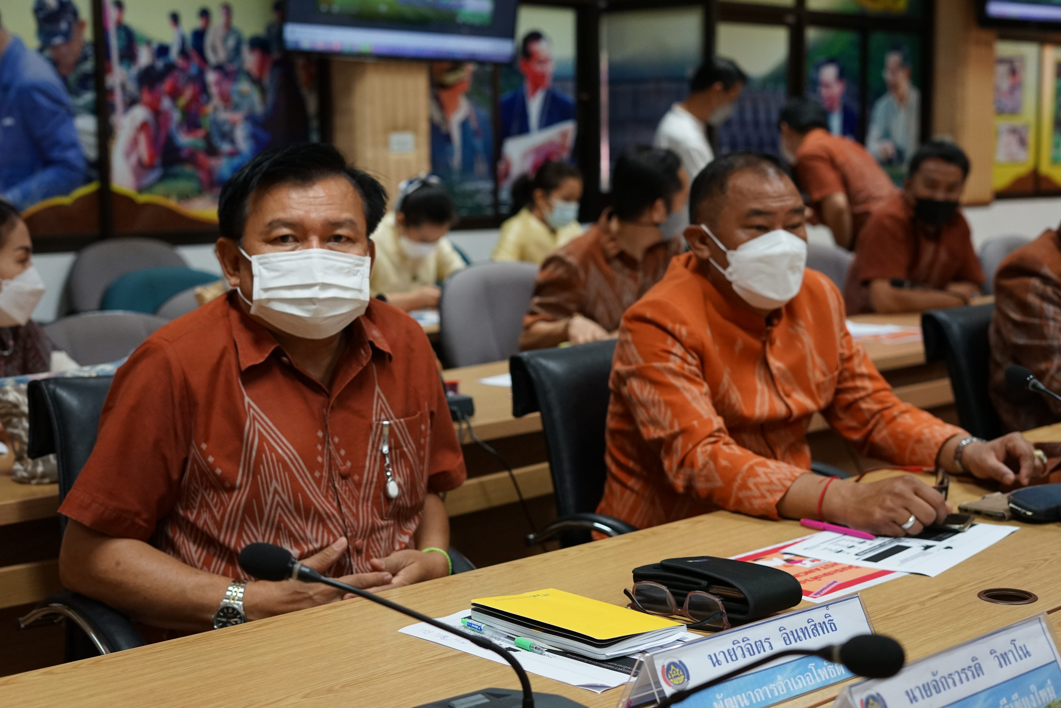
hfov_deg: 39.6
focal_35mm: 50
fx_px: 1473
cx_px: 530
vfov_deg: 27.0
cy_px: 354
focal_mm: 50
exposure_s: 1/160
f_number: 4
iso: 1600
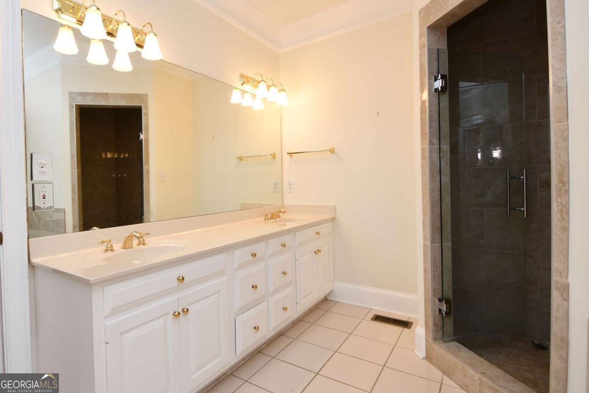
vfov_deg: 77.3
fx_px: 245
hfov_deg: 100.4
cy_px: 196
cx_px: 294
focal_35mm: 15
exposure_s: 1/80
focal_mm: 10
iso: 200
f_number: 4.5
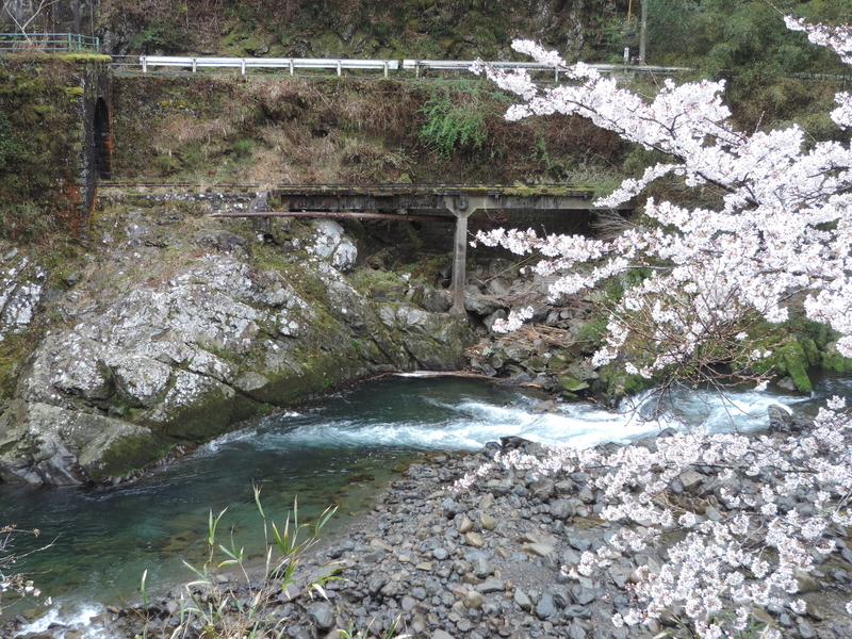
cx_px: 426
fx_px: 1058
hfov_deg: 43.9
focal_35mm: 43
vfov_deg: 33.6
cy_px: 320
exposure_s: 1/80
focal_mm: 7.6
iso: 80
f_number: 3.4
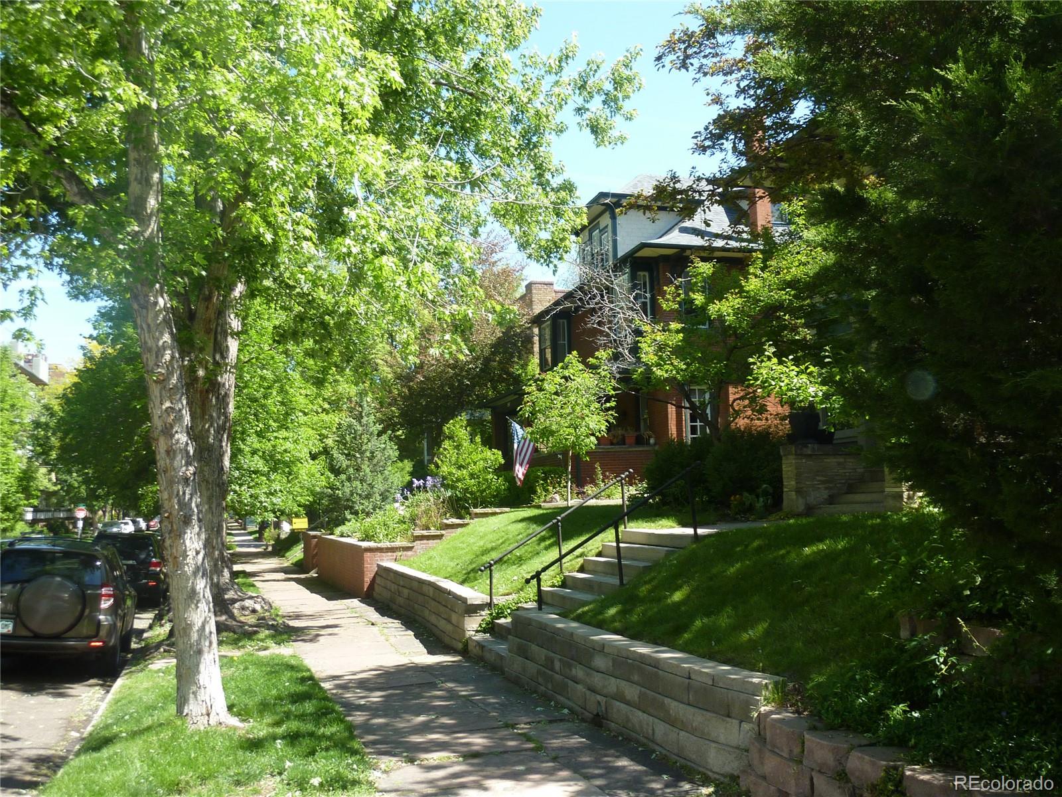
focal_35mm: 32
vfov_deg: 44.2
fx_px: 982
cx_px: 531
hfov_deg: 56.8
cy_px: 398
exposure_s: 1/200
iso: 100
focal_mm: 5.3
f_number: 4
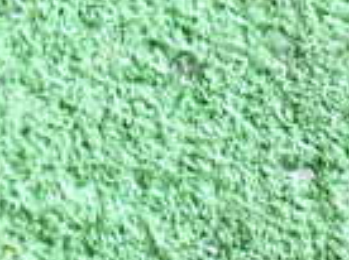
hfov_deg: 15.4
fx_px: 1097
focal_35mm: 109
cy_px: -242
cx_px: 642
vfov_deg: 12.2
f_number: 2
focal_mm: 4.5
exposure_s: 1/30
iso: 500
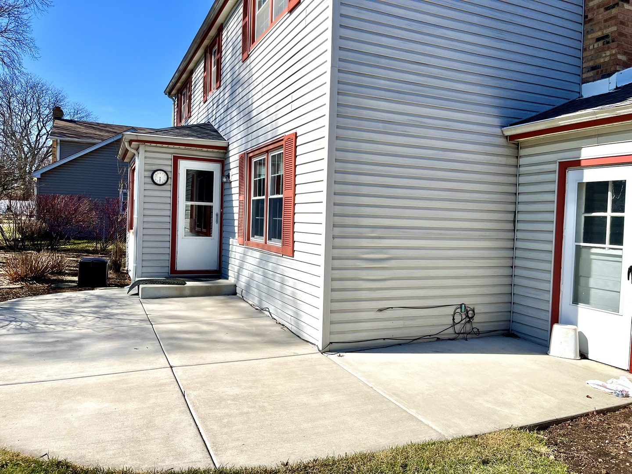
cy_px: 237
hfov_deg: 67.3
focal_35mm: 26
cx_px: 316
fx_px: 475
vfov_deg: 53.1
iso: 50
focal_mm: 5.1
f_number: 1.6
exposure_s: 1/5319
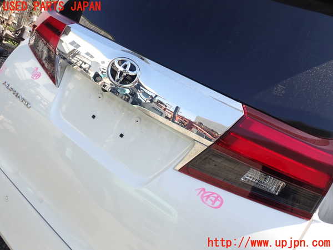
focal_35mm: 30
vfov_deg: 46.8
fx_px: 289
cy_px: 125
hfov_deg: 60.0
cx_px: 166
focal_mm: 5.4
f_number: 3.2
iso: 100
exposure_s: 1/400
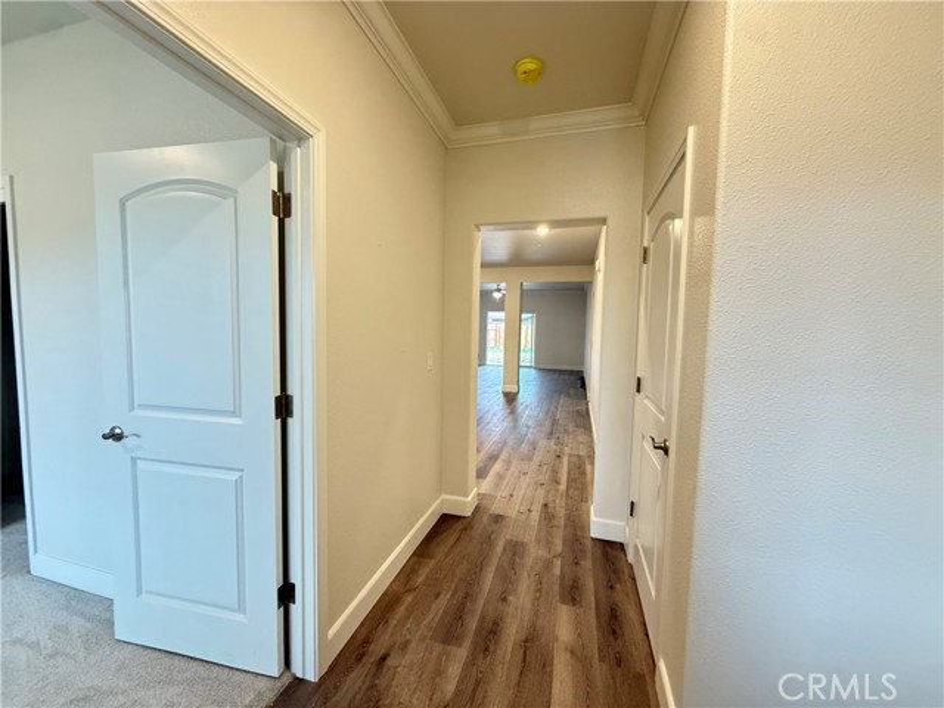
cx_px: 472
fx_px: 382
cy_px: 354
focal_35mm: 14
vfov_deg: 85.7
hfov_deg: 102.1
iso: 500
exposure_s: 1/60
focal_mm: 2.22
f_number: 2.2
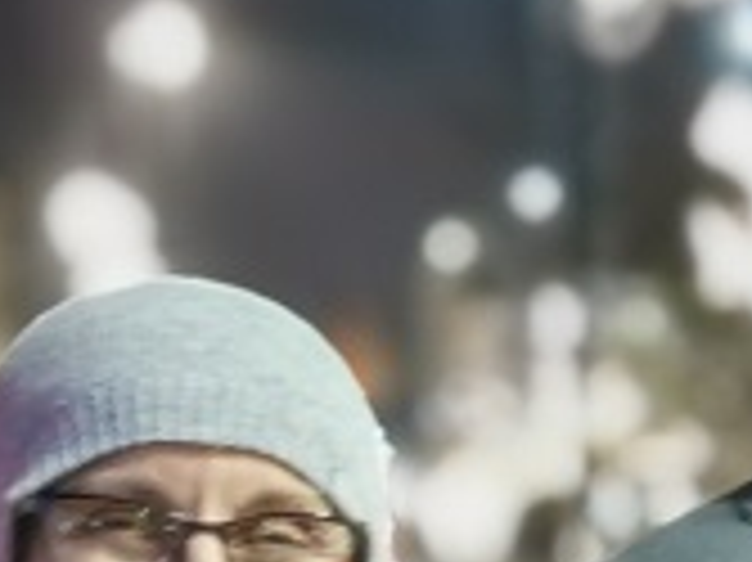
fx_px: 3517
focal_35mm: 162
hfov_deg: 12.1
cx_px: 720
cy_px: 863
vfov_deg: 8.9
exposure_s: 1/20
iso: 640
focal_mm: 5.56
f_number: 1.6
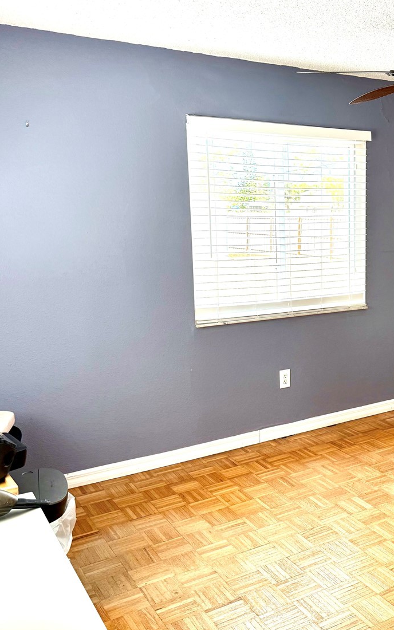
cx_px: 347
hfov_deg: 32.9
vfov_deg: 52.7
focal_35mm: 37
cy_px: 294
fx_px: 635
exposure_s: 1/249
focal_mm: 6.76
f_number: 1.78
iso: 100
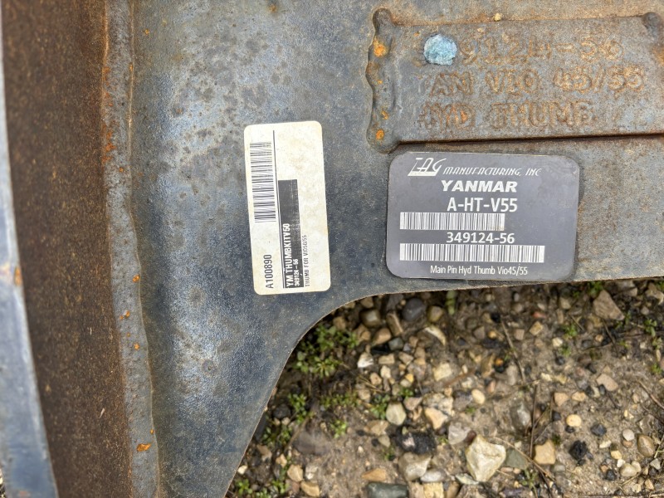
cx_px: 332
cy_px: 249
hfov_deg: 67.3
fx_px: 499
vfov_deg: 53.1
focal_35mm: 26
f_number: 1.6
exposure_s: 1/464
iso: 50
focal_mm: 5.96
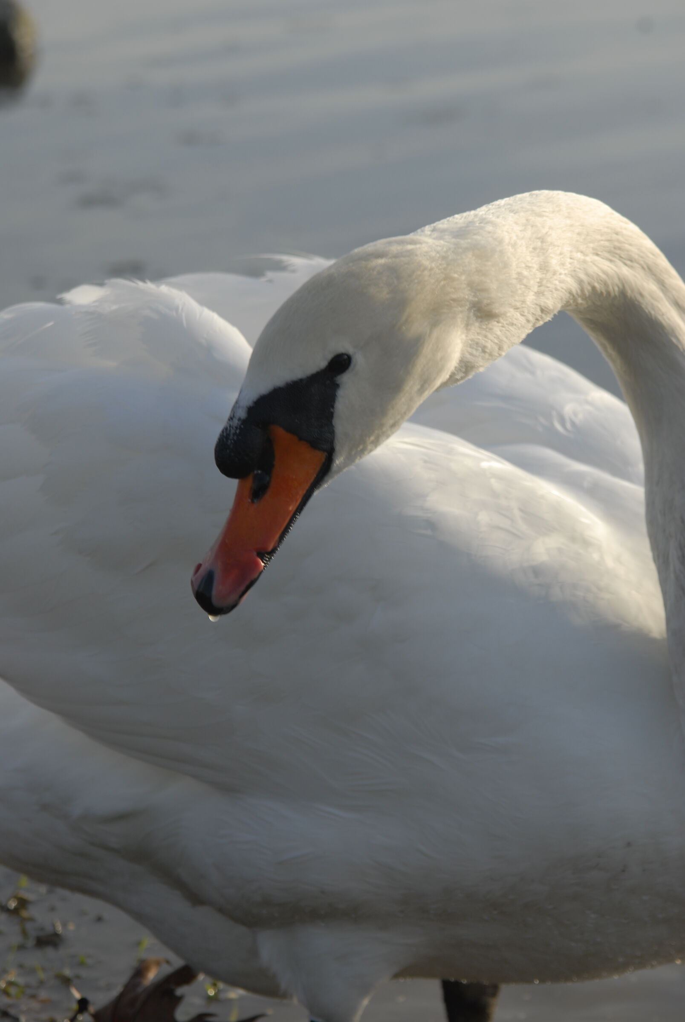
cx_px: 342
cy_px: 511
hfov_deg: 8.7
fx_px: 4481
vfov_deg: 13.0
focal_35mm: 158
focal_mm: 105
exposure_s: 1/200
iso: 100
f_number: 7.1
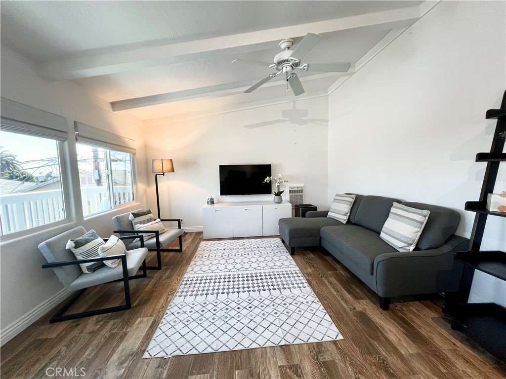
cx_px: 253
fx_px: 190
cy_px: 190
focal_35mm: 13
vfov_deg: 89.9
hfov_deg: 106.2
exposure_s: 1/60
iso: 160
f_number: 1.8
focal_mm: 1.57
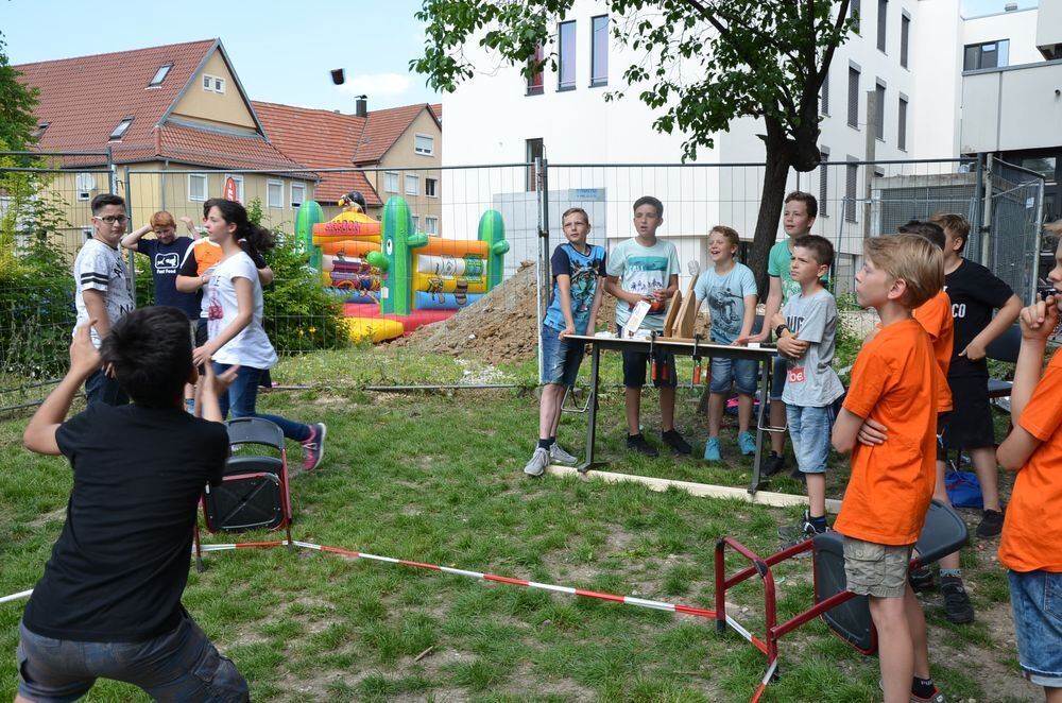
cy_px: 352
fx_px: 971
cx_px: 531
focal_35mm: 33
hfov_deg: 57.3
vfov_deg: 39.8
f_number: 8
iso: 200
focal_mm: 22
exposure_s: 1/250
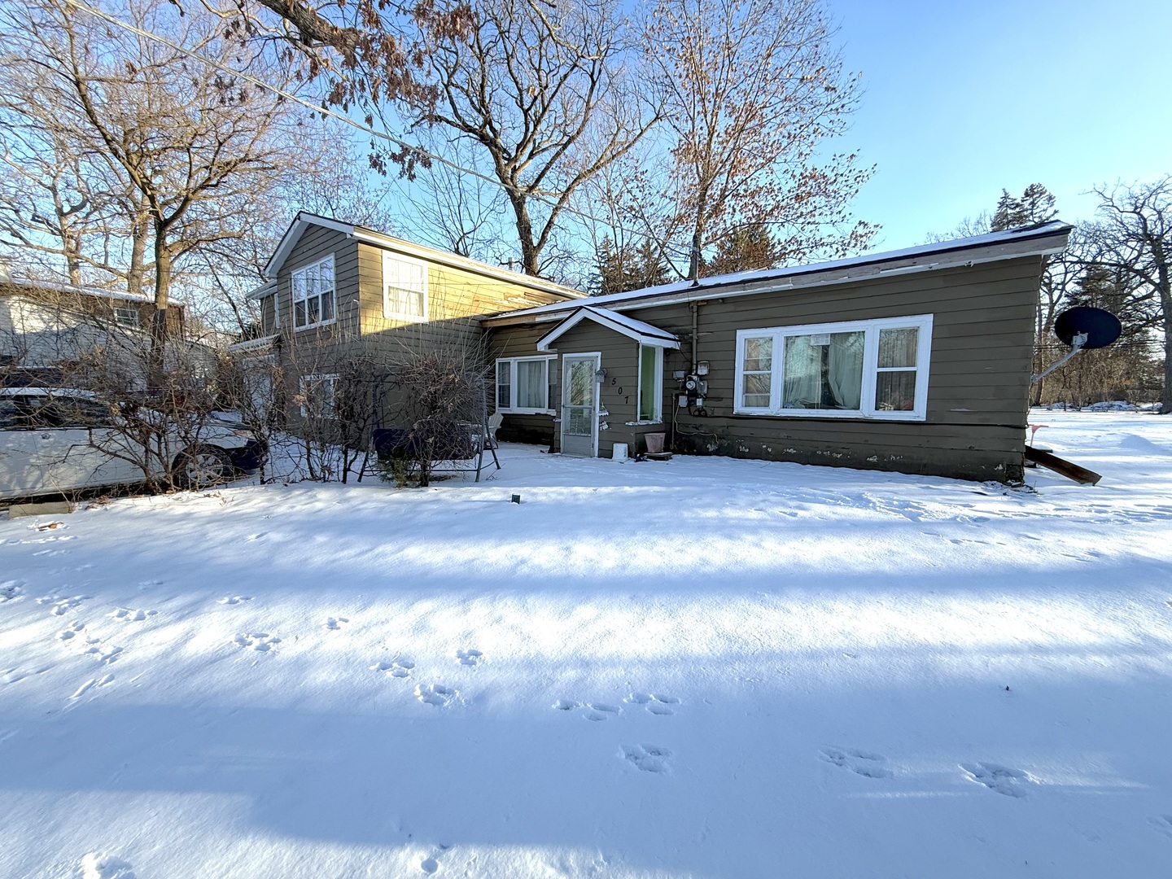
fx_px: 474
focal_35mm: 14
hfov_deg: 102.1
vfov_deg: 85.7
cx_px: 586
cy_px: 440
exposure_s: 1/590
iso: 50
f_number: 2.2
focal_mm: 2.22
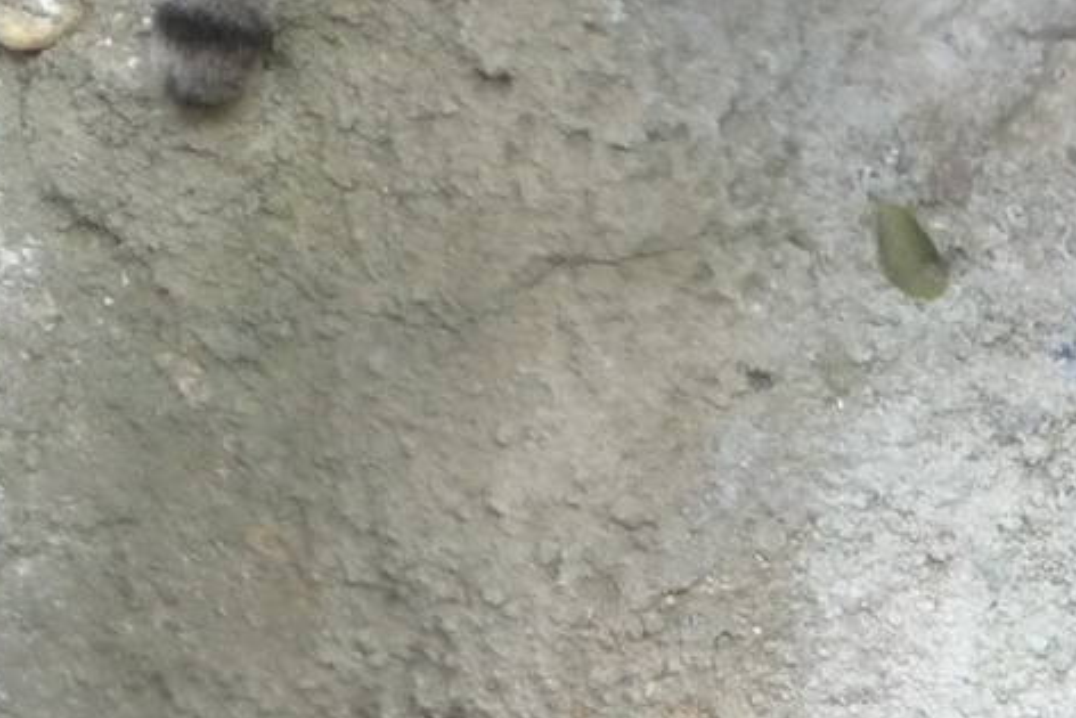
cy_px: -114
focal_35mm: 627
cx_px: 1536
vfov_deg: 2.2
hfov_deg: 3.3
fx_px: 18745
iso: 400
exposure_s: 1/50
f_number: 4.8
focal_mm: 30.5
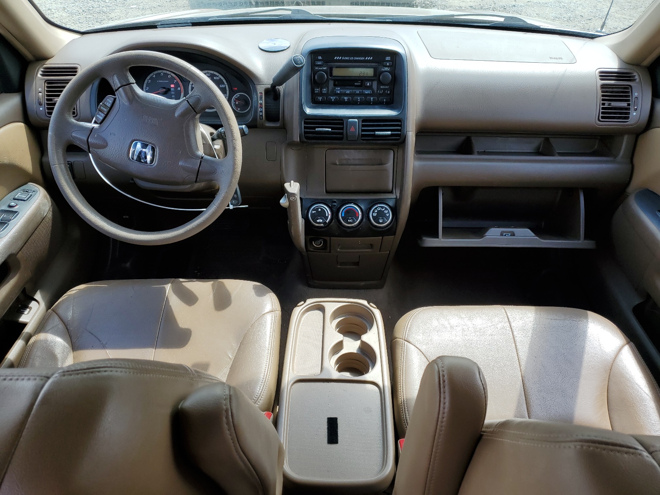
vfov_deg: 53.1
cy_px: 248
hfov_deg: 67.3
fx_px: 496
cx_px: 330
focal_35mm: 26
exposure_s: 1/476
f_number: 1.5
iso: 50
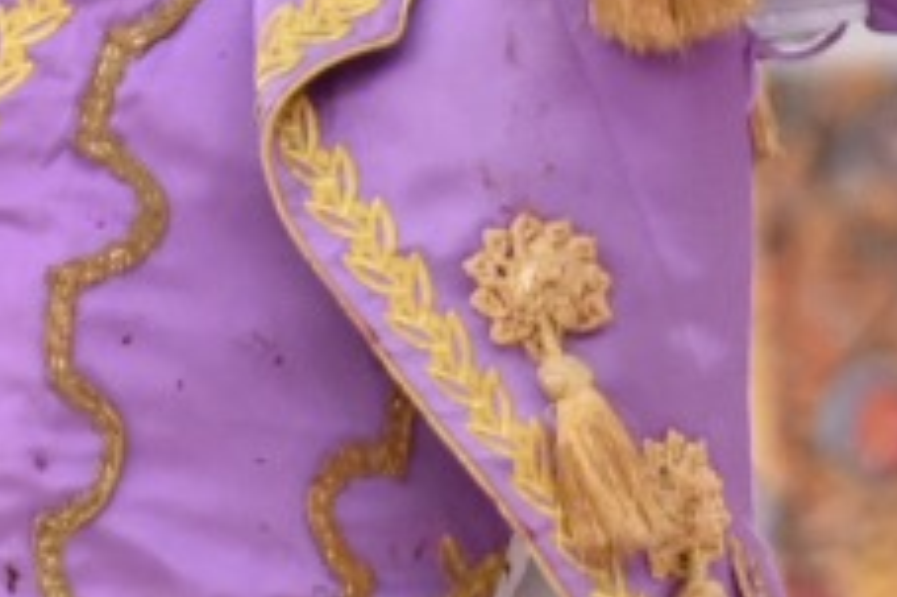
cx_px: 194
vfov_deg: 1.5
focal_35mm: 892
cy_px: -427
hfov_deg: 2.3
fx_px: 22209
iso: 2000
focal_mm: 125
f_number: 5.6
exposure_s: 1/500
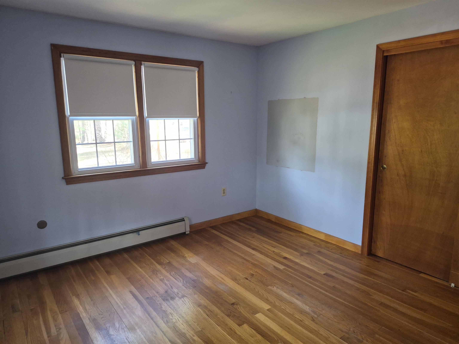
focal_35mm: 23
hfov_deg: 73.9
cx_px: 230
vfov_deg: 58.9
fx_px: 305
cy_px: 172
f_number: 1.8
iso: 640
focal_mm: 5.4
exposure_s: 1/120
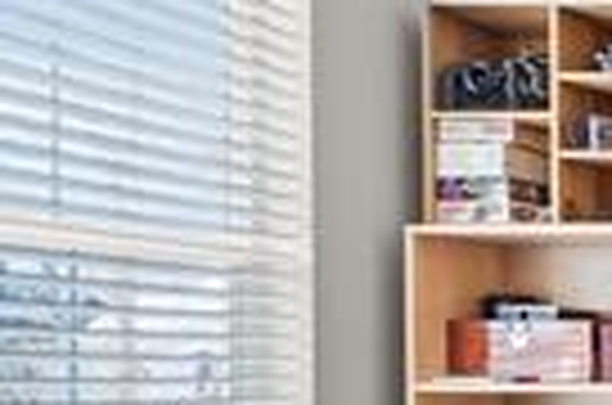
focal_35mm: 66
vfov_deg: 20.0
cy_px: 378
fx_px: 1119
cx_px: 1188
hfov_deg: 19.5
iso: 250
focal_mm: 14
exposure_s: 1/1.25
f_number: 10
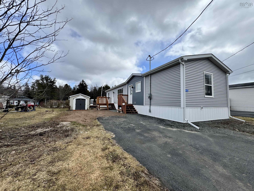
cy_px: 96
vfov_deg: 85.7
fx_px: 103
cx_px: 127
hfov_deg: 102.1
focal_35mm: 14
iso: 50
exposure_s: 1/1637
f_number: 2.2
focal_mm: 2.22
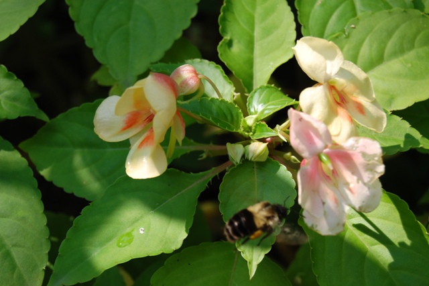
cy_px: 143
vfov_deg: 16.5
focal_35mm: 82
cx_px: 214
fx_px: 983
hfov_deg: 24.6
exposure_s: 1/160
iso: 200
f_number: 8
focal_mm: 55
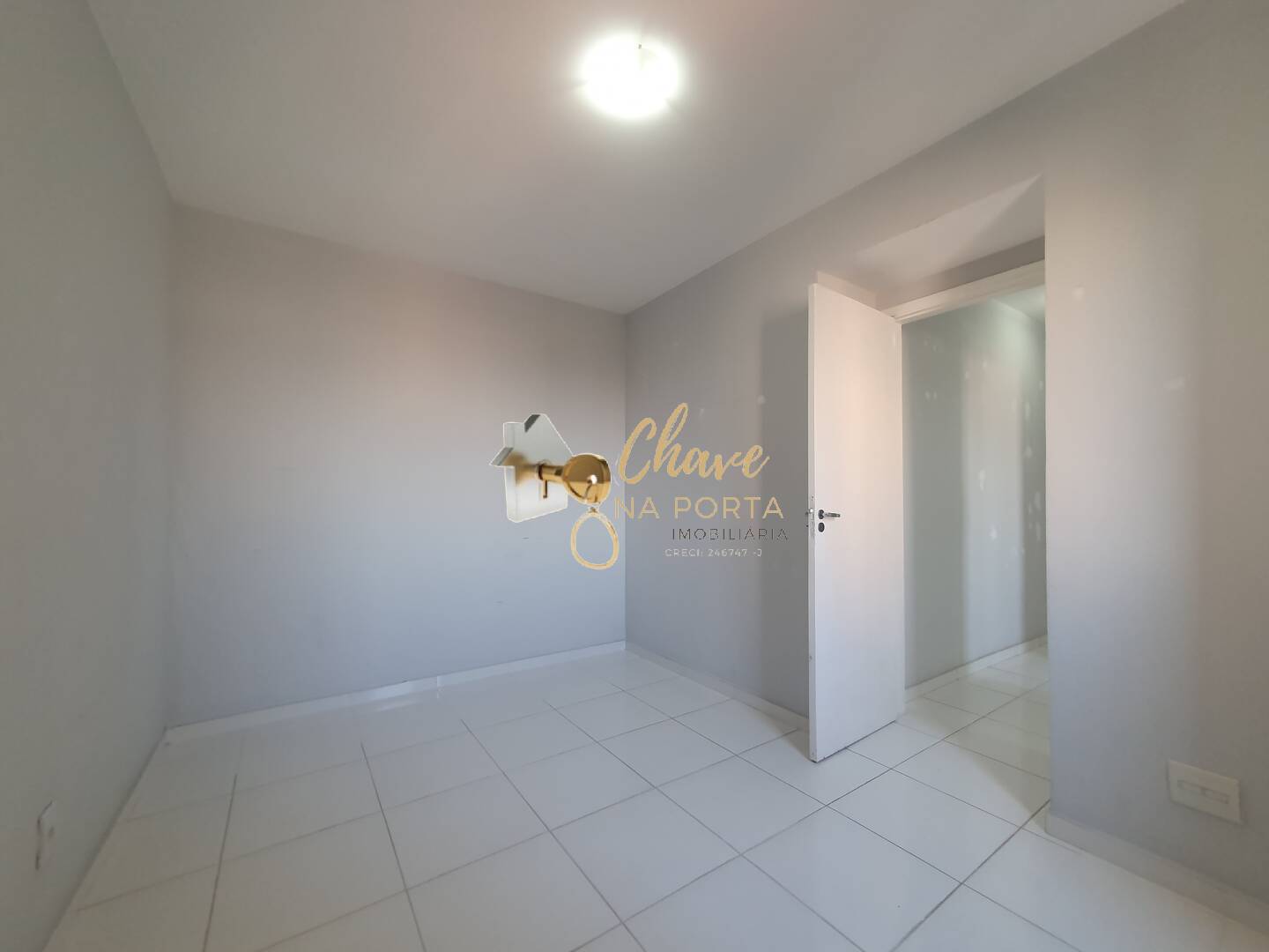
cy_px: 476
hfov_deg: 106.2
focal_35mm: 13
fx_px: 477
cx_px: 634
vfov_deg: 89.9
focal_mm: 1.8
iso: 160
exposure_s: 1/60
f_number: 2.2
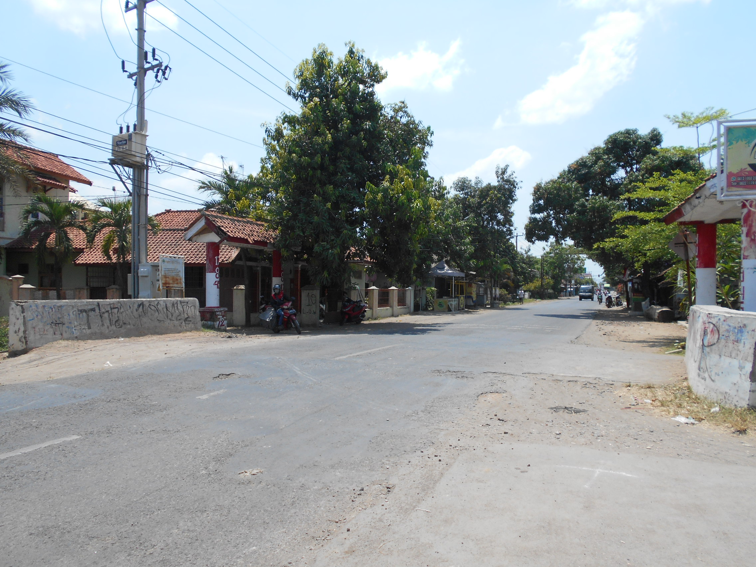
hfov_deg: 67.3
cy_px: 284
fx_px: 568
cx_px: 378
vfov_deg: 53.1
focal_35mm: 26
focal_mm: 4.6
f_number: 3.2
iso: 80
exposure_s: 1/1000
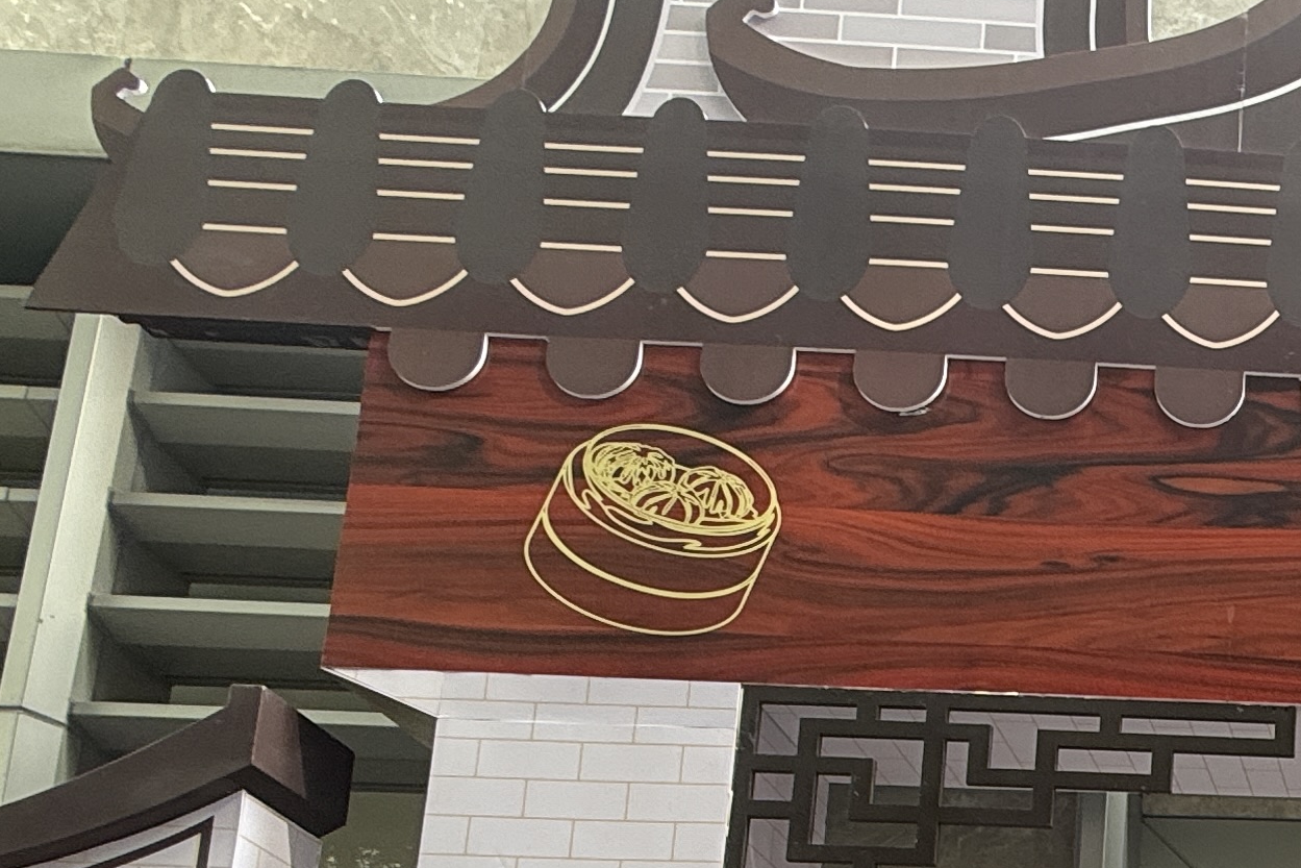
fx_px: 1699
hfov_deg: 32.8
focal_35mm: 47
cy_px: 1239
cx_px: 1633
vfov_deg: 23.8
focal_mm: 2.22
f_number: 2.2
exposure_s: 1/99
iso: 80
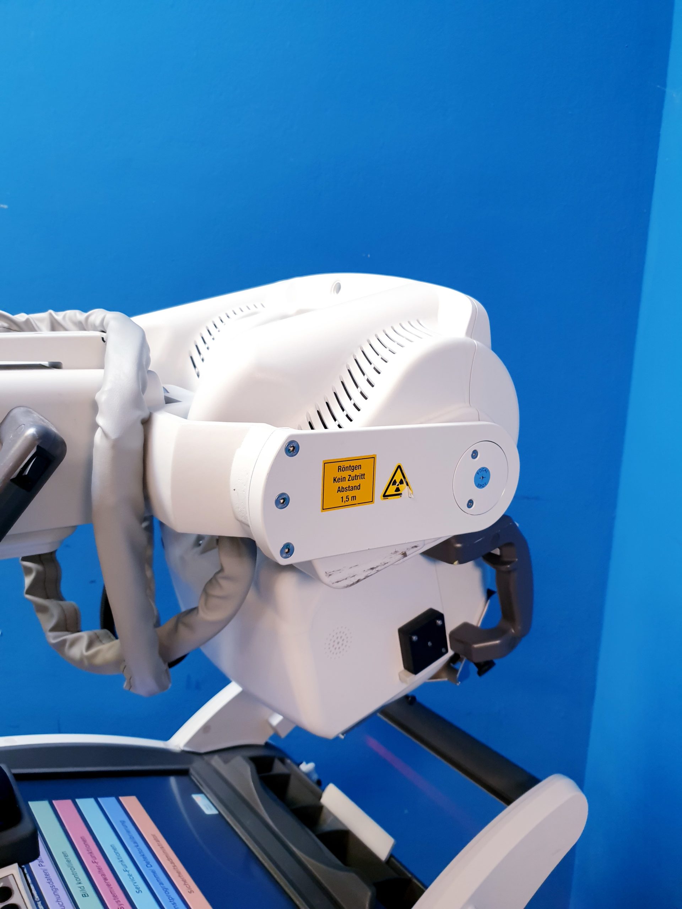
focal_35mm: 26
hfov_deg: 53.1
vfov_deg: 67.3
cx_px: 341
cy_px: 454
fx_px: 683
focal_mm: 4.3
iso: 125
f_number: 1.5
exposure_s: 1/50
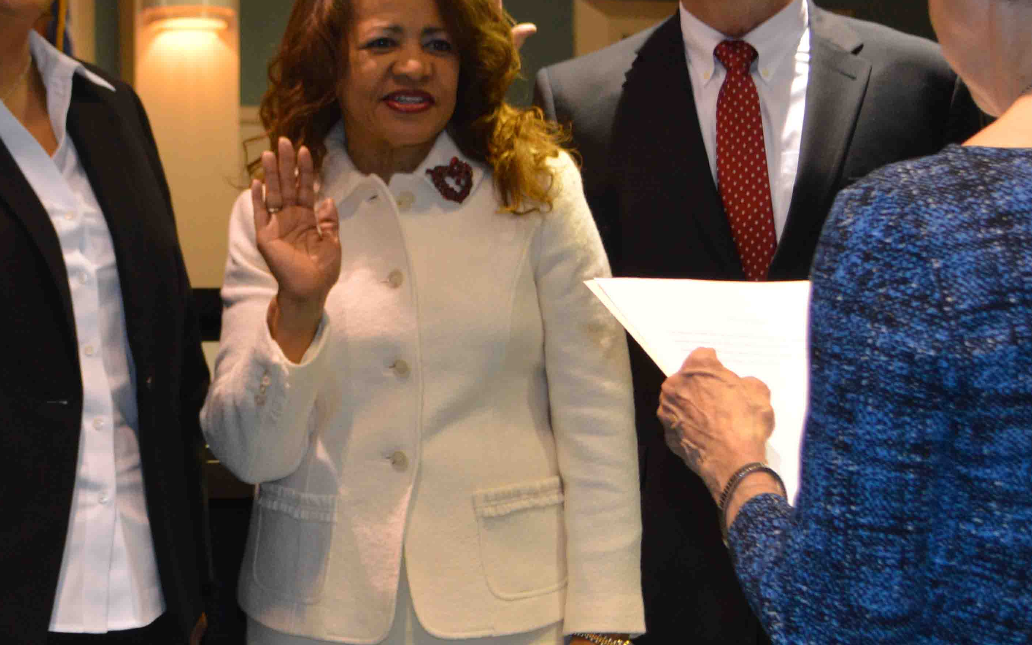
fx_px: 2559
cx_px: 190
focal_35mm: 91
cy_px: 260
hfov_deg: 22.5
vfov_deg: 14.4
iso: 560
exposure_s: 1/60
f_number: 4.5
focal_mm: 28
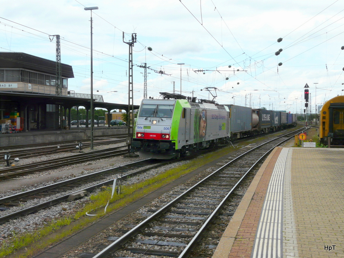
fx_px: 417
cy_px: 129
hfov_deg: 44.8
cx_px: 172
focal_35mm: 42
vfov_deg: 34.3
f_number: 5.6
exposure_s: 1/320
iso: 100
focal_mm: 6.8
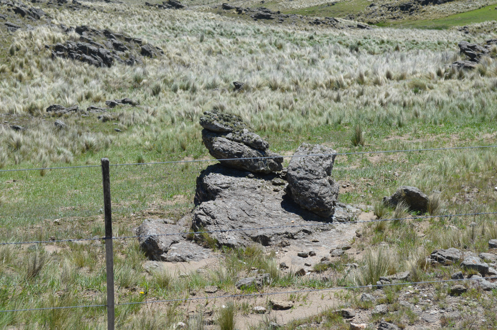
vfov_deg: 16.5
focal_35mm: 82
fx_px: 1138
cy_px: 165
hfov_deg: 24.6
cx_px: 248
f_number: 8
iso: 100
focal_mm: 55
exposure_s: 1/250
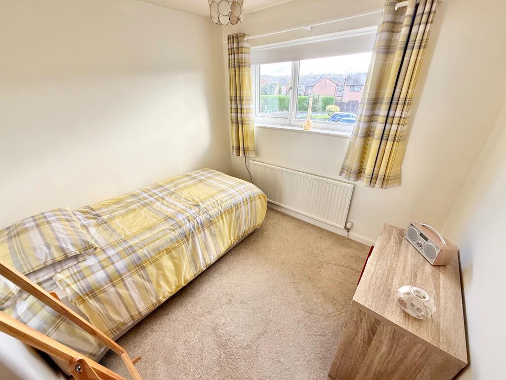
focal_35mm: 14
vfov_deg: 85.7
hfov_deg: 102.1
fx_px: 205
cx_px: 253
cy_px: 190
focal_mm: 2.22
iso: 125
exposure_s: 1/99
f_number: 2.2
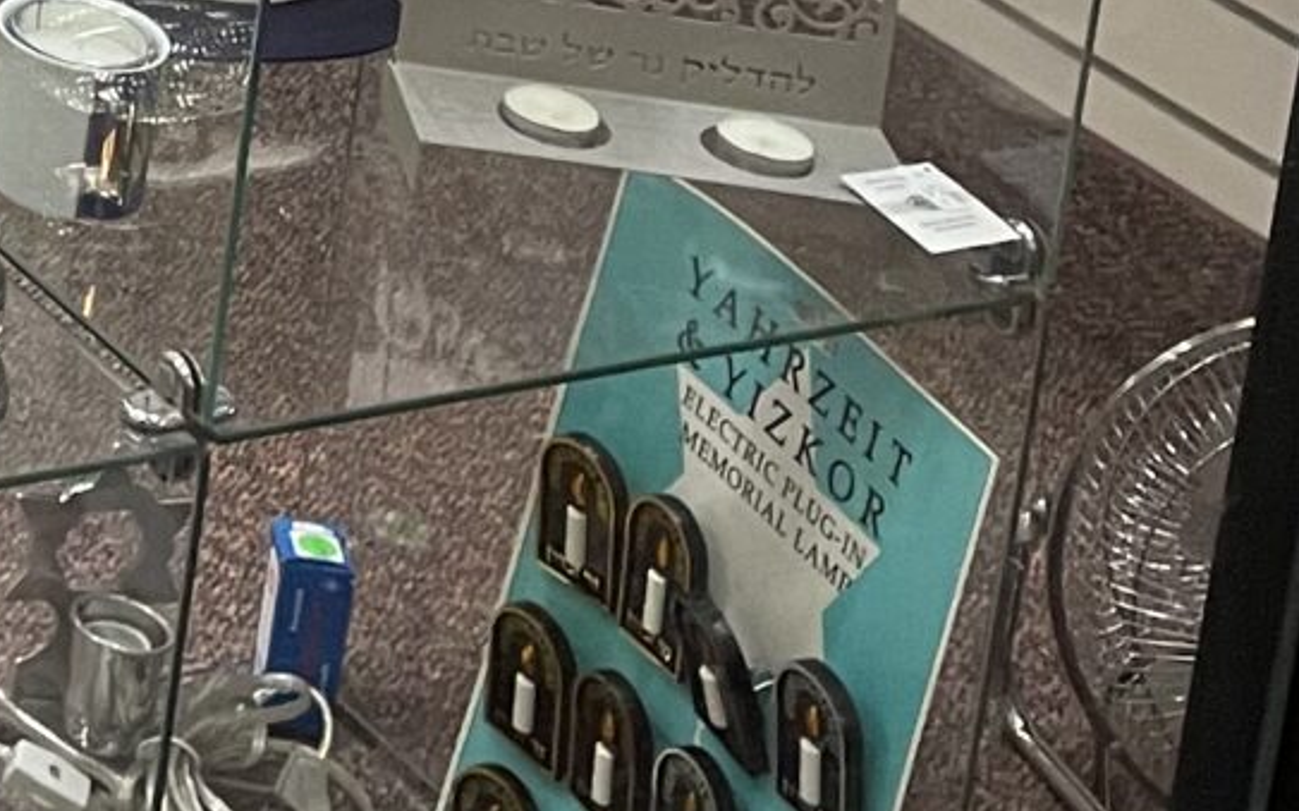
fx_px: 4601
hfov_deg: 14.5
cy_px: -1344
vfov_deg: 8.8
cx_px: -876
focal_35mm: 130
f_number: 1.6
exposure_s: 1/60
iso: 125
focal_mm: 4.2
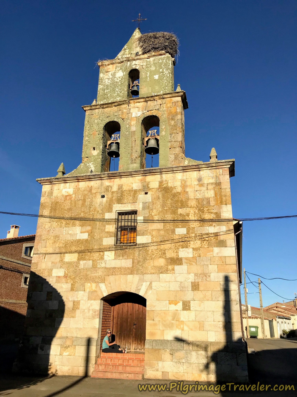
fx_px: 320
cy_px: 198
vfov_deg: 63.4
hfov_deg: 49.7
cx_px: 148
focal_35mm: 28
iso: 20
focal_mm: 3.99
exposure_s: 1/3425
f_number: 1.8
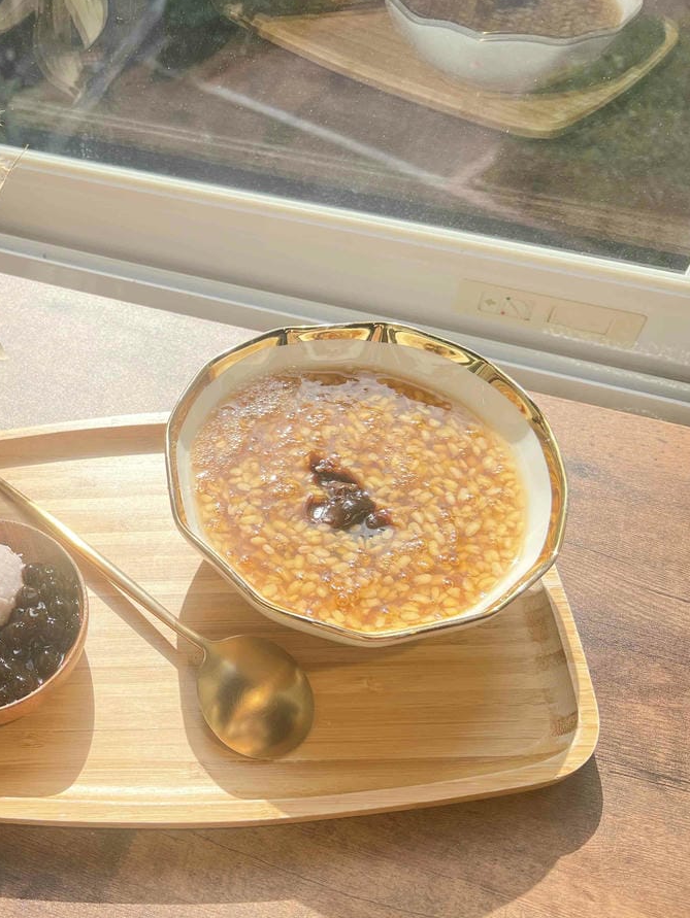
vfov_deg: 52.6
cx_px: 96
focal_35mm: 35
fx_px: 930
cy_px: 458
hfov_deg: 38.5
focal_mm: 5.7
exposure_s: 1/909
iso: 50
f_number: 1.5
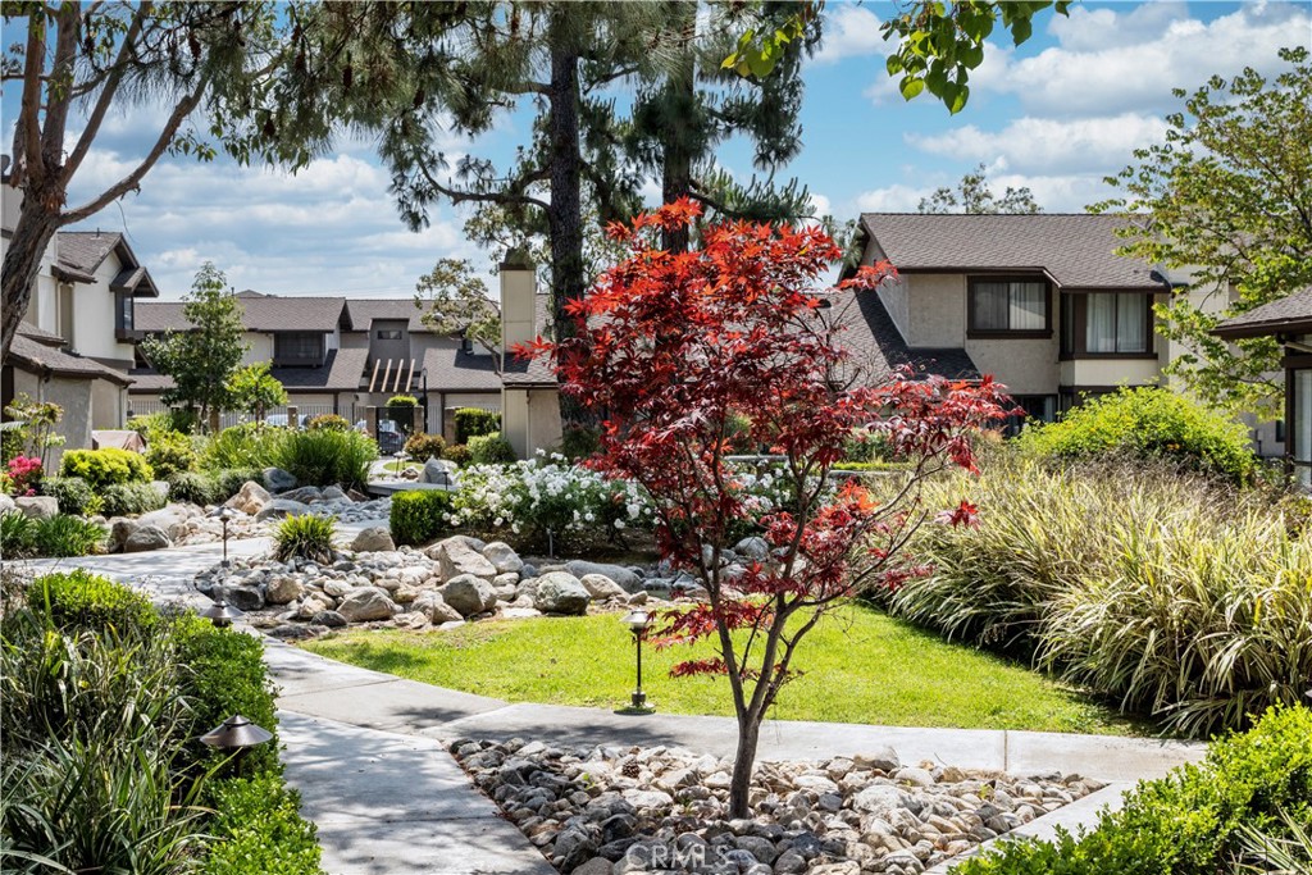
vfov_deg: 31.9
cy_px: 438
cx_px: 656
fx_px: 1531
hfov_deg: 46.4
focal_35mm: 42
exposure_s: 1/2500
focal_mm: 28
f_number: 5
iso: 400
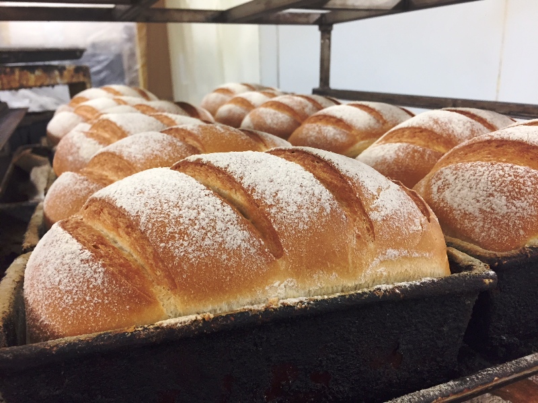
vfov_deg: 48.2
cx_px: 269
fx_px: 451
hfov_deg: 61.7
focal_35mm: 29
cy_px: 202
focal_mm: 4.15
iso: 125
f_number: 2.2
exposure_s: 1/30
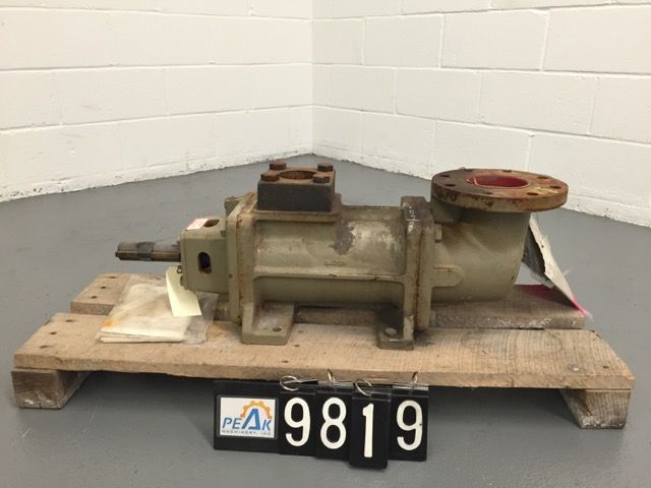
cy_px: 244
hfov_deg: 61.7
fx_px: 545
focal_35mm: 29
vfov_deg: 48.2
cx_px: 326
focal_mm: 4.15
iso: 100
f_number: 2.2
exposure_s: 1/30
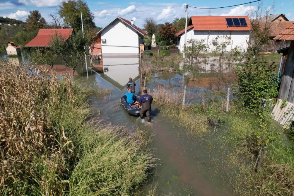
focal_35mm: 22
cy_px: 98
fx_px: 180
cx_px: 147
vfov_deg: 57.2
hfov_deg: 78.6
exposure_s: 1/80
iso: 140
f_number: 2.8
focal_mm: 8.38
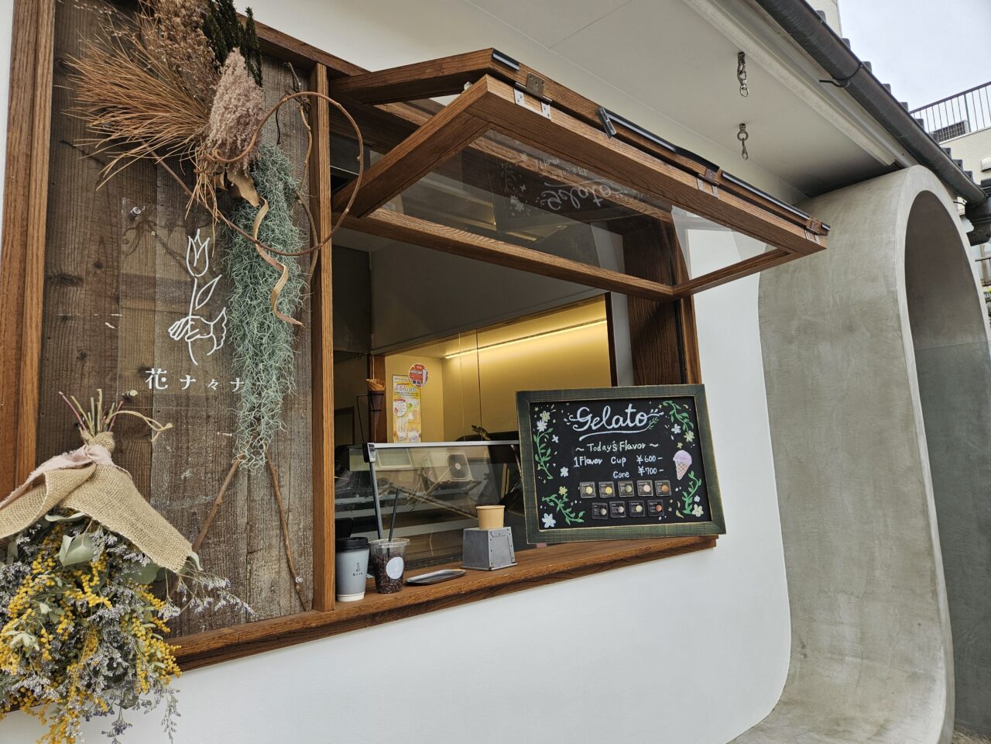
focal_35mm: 23
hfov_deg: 73.9
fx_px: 658
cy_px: 372
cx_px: 496
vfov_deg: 58.9
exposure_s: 1/399
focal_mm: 5.4
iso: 50
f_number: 1.8
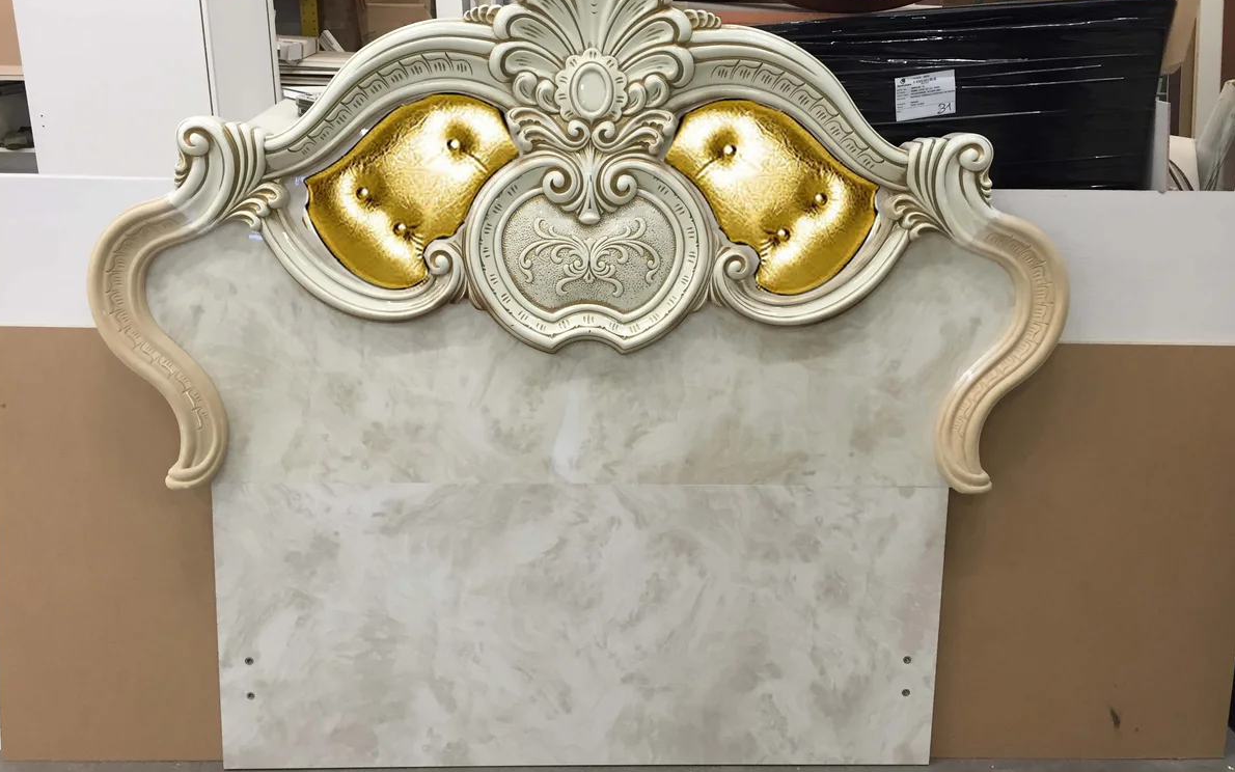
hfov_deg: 61.2
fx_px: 1043
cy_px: 360
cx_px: 614
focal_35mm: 31
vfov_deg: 40.6
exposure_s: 1/33
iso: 100
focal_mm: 4.15
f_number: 2.2
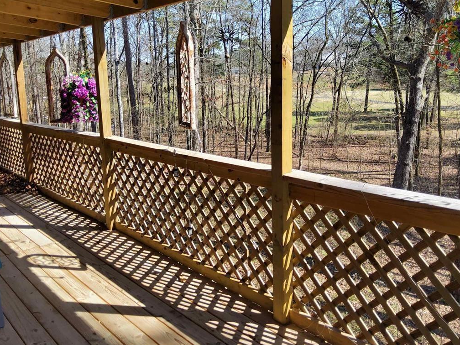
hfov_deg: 55.4
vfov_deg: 42.9
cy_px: 160
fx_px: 439
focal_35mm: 33
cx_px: 228
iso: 50
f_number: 2
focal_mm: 3.08
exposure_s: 1/518
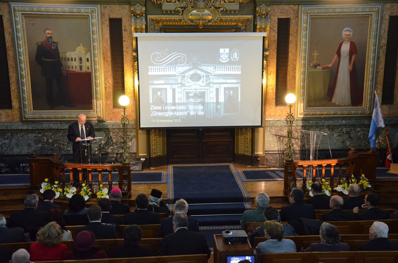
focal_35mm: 45
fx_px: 496
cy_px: 132
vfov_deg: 29.7
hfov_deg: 43.7
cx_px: 199
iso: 3200
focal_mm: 30
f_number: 4.2
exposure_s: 1/30
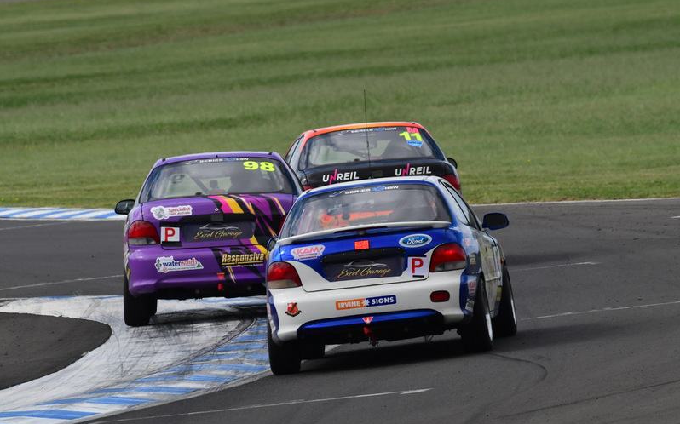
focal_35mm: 767
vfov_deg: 1.7
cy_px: 210
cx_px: 340
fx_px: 14208
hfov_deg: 2.7
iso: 400
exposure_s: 1/500
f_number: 11
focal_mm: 500
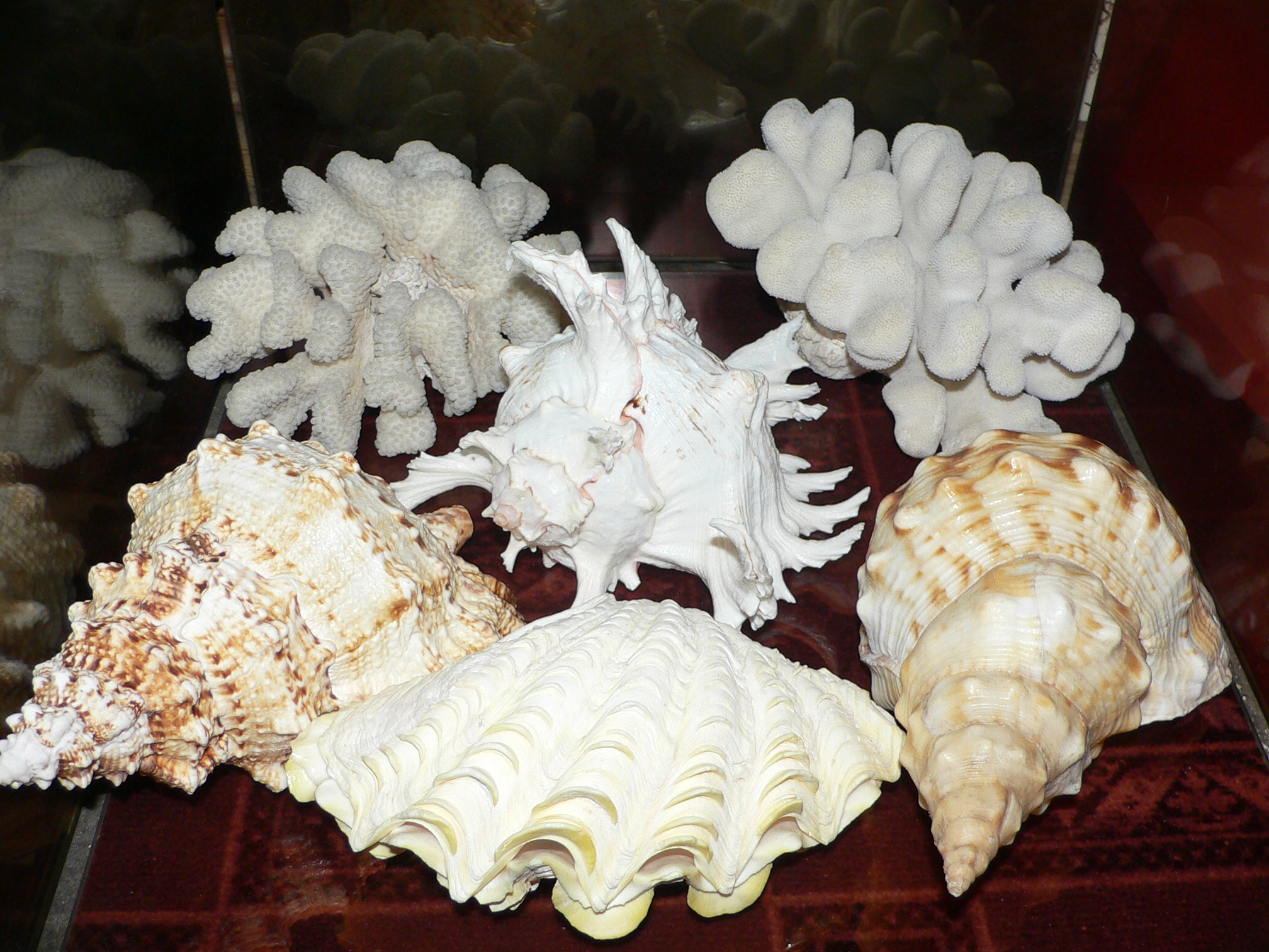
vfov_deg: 40.7
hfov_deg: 52.6
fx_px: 1283
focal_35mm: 35
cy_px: 476
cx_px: 634
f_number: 2.8
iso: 100
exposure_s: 1/60
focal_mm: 4.6
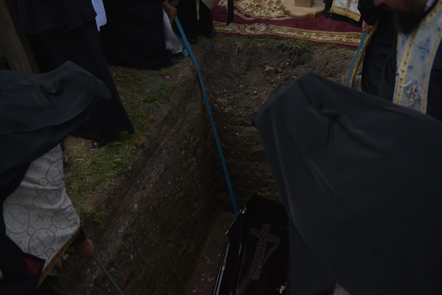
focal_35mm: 35
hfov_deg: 54.4
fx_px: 430
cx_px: 221
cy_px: 148
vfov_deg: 37.9
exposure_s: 1/2000
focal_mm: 35
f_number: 2.8
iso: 100
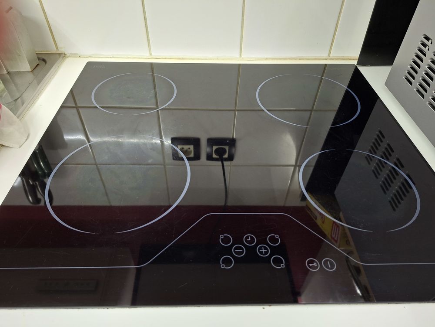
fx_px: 289
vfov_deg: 58.9
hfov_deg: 73.9
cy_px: 164
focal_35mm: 23
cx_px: 218
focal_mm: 5.54
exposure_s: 1/33
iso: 400
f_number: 1.8
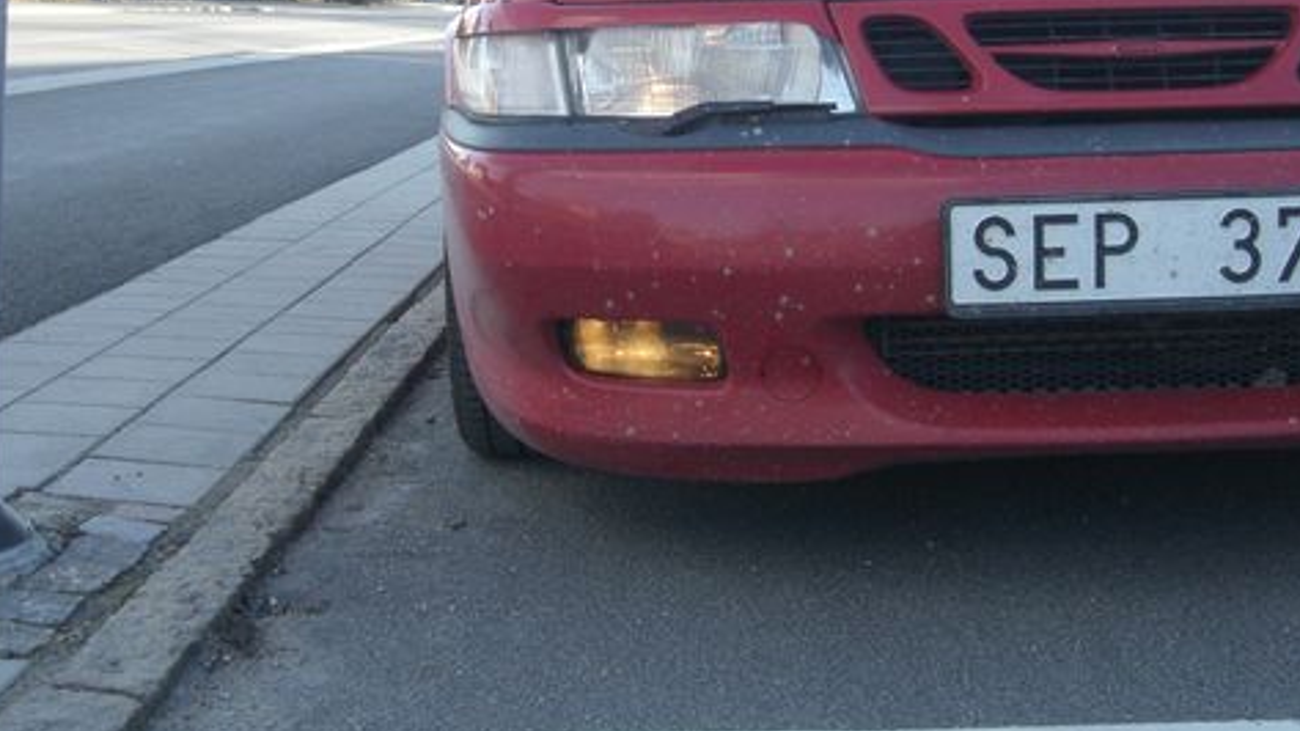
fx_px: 1930
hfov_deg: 37.2
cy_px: 223
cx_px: 673
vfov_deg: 21.3
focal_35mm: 56
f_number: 2.8
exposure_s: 1/640
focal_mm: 7.9
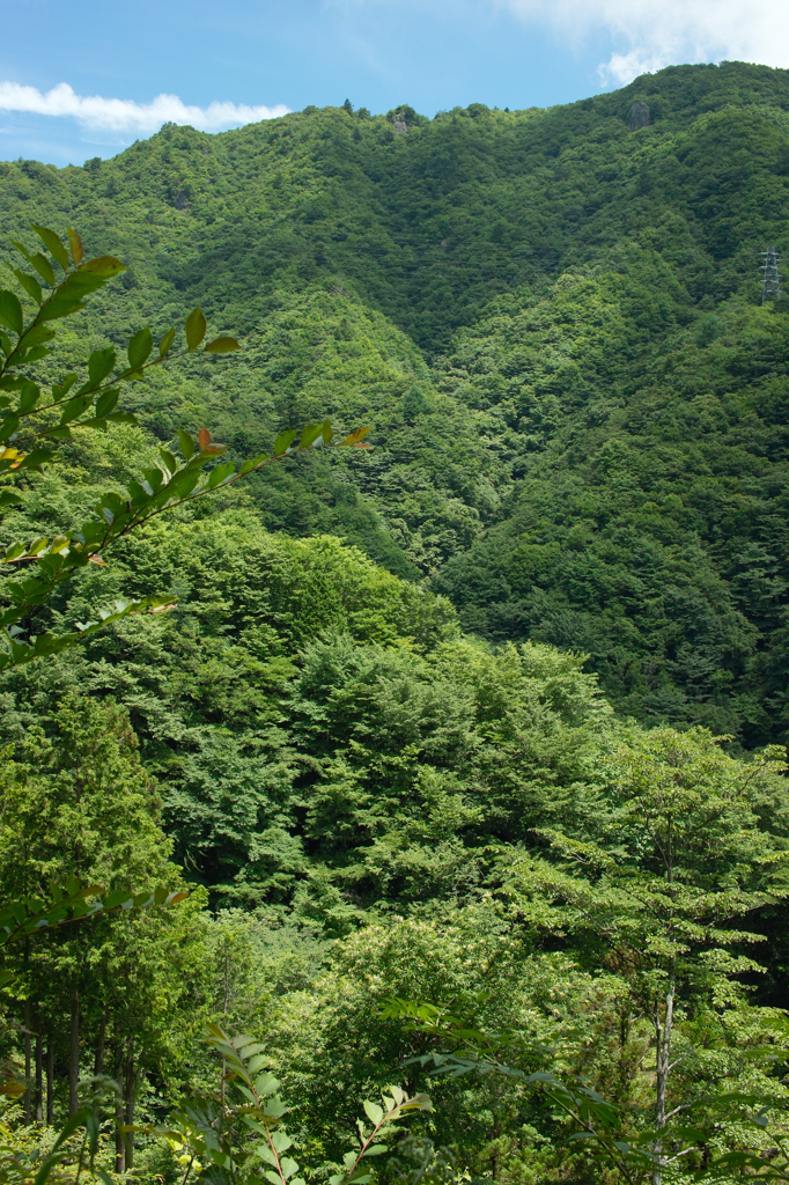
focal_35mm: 41
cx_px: 394
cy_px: 592
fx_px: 1349
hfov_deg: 32.6
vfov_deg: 47.4
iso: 100
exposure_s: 1/80
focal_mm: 24.2
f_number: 7.1
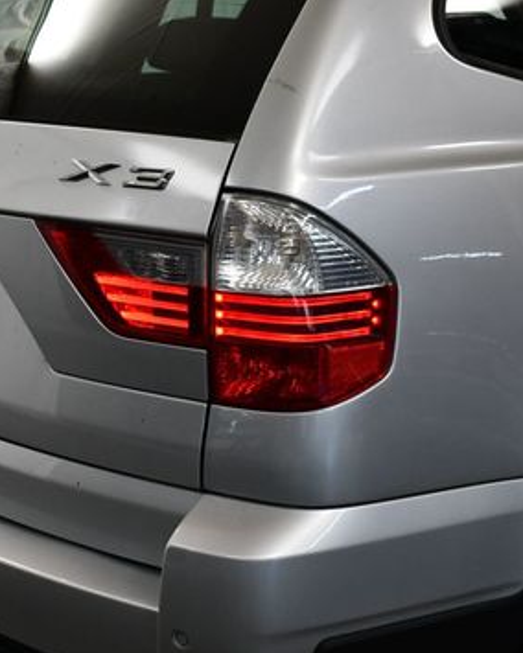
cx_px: 201
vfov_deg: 30.9
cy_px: 390
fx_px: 1180
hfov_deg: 24.9
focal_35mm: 61
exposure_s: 1/250
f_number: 3.5
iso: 720
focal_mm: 18
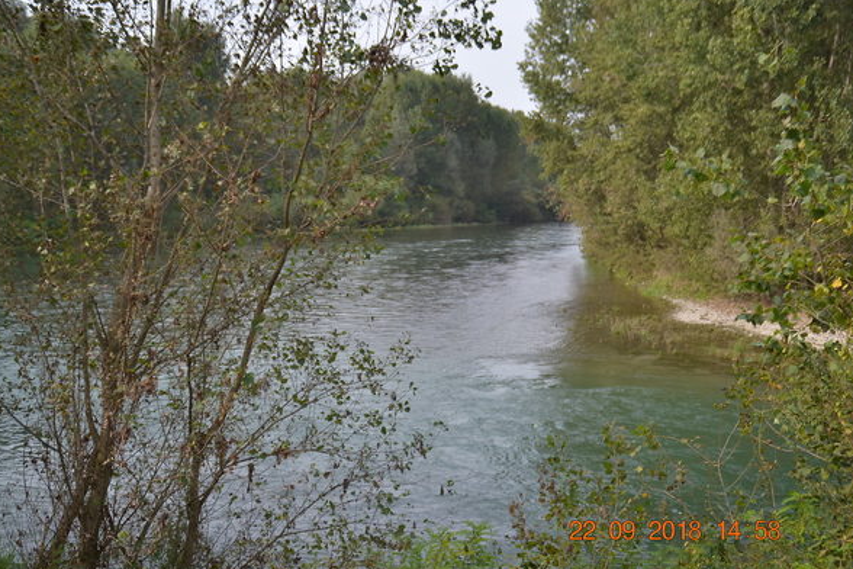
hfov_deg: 40.3
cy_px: 284
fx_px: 1161
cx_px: 428
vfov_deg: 27.5
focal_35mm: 49
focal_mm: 32
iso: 100
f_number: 4.2
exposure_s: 1/500
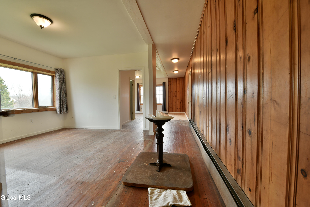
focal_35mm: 14
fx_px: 121
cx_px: 155
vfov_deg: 81.3
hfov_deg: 104.2
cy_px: 104
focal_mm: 14
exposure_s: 1/13
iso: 800
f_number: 11
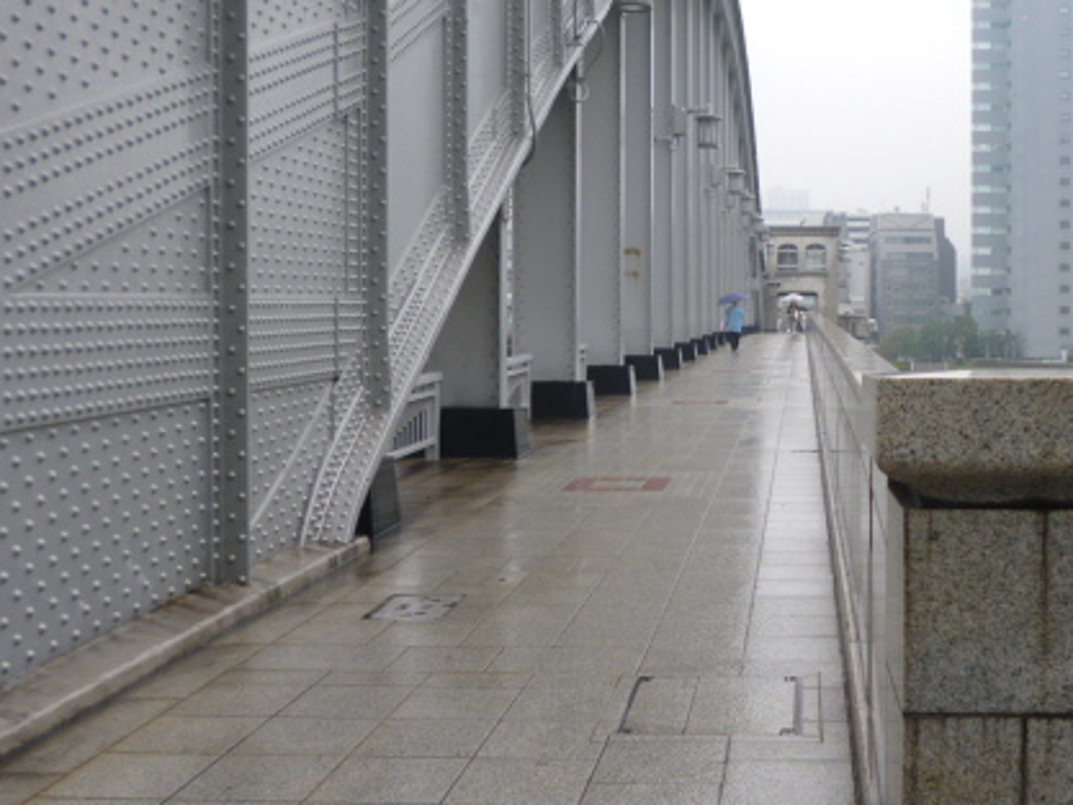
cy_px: 368
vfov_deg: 33.6
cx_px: 746
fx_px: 1333
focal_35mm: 43
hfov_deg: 43.0
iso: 100
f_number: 3.1
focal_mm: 5
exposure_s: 1/60
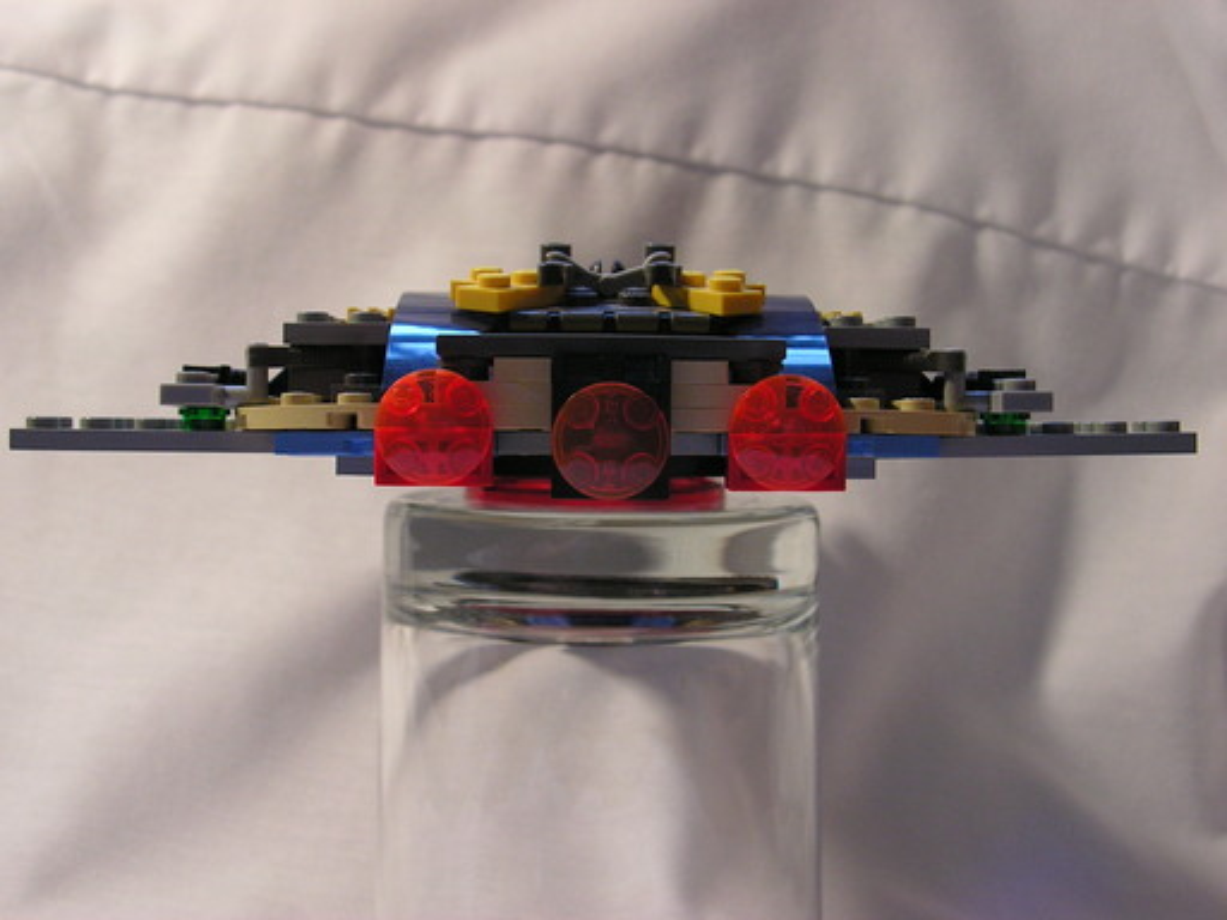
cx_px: 614
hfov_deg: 34.9
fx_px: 1950
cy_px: 460
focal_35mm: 55
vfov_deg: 26.6
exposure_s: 1/60
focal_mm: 9.2
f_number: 3.2
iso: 100
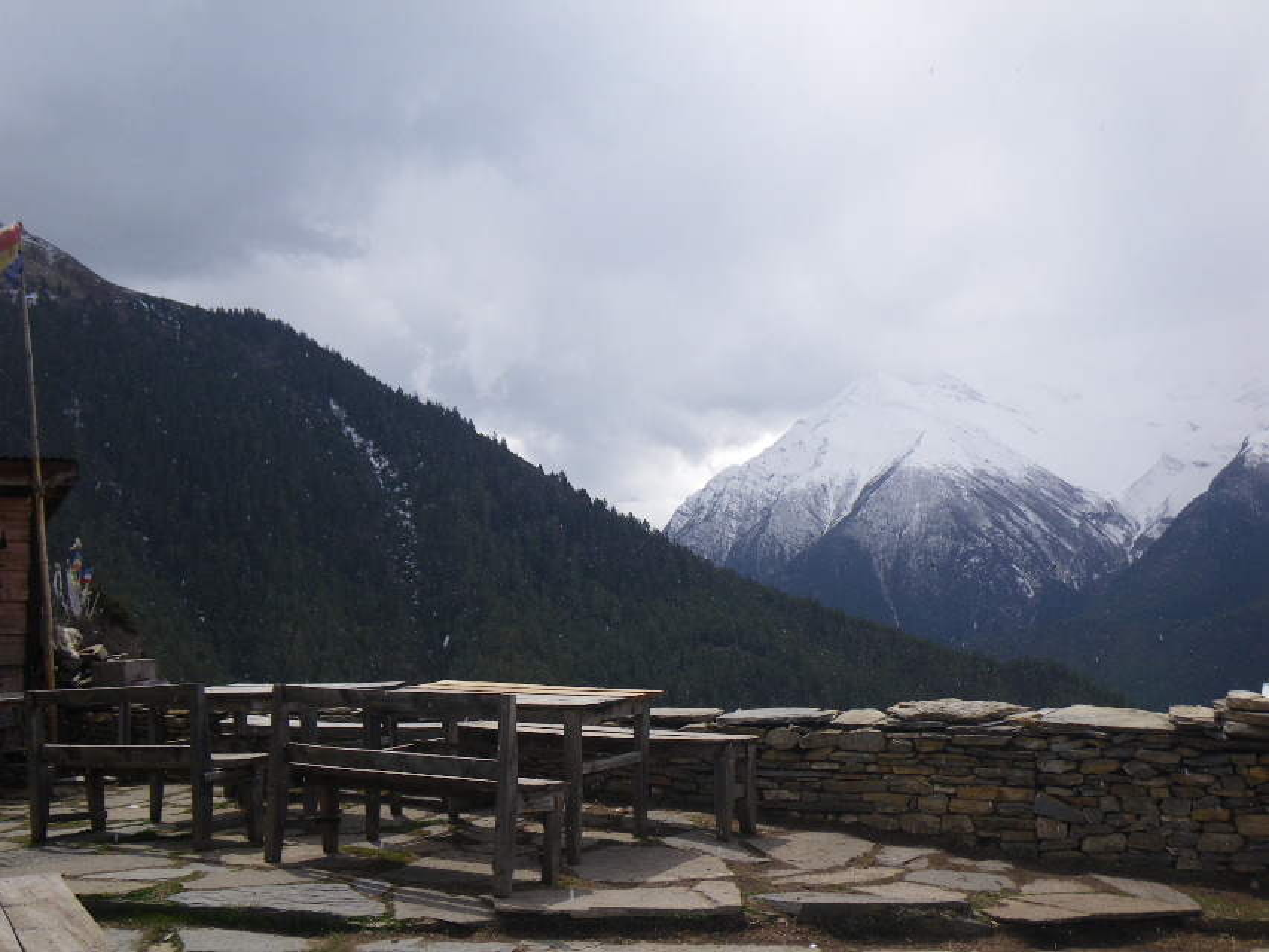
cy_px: 476
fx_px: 1247
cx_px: 634
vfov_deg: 41.8
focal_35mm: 34
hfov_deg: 54.0
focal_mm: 6.1
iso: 50
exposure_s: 1/400
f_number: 4.6
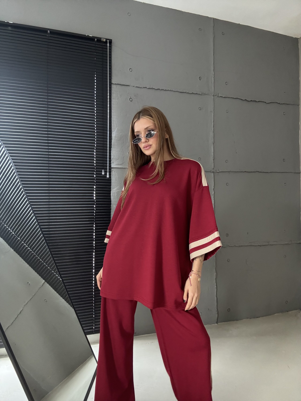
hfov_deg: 58.9
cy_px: 200
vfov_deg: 73.9
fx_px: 267
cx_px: 150
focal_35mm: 23
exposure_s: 1/33
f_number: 1.9
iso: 200
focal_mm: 2.69
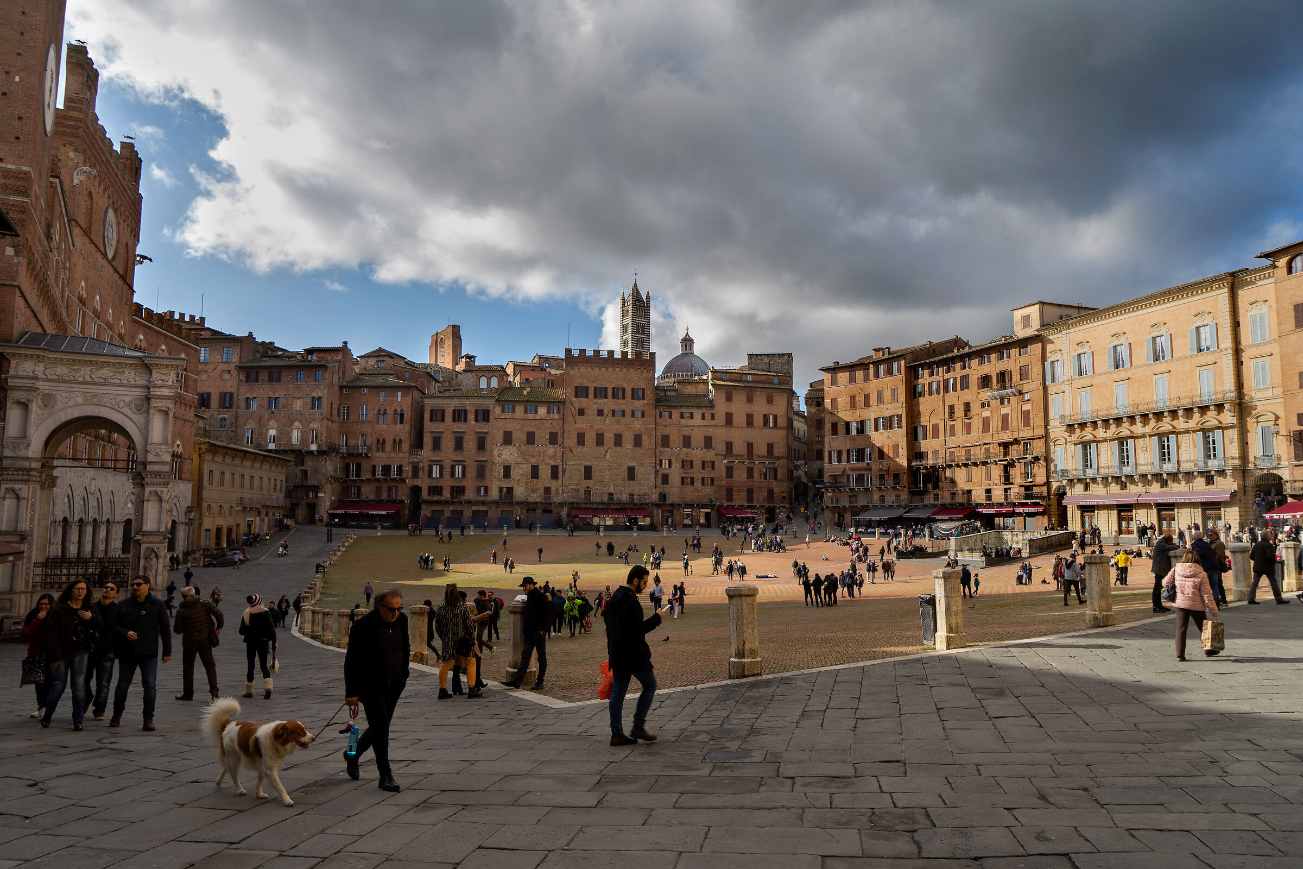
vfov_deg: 53.1
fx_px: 869
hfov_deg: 73.7
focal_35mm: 24
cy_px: 434
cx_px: 652
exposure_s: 1/125
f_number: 8
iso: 100
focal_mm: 24
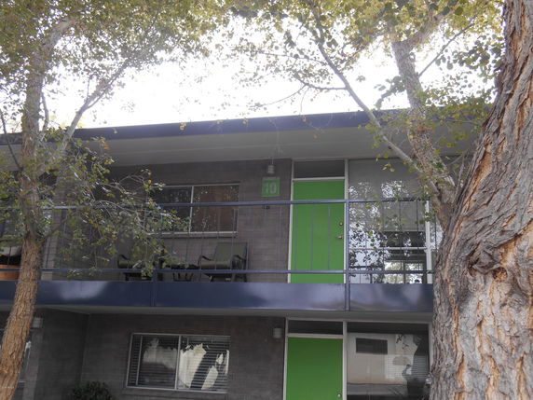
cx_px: 266
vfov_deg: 40.7
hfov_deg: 52.6
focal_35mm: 35
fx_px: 539
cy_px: 200
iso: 80
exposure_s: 1/50
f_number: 3.7
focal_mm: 6.3
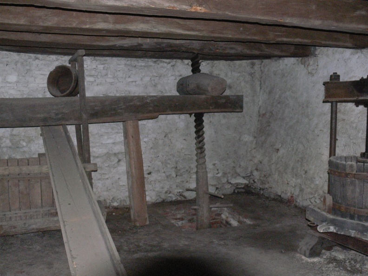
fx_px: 404
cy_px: 138
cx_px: 184
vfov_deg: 37.7
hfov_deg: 49.0
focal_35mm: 38
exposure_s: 1/30
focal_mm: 8
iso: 400
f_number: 2.8
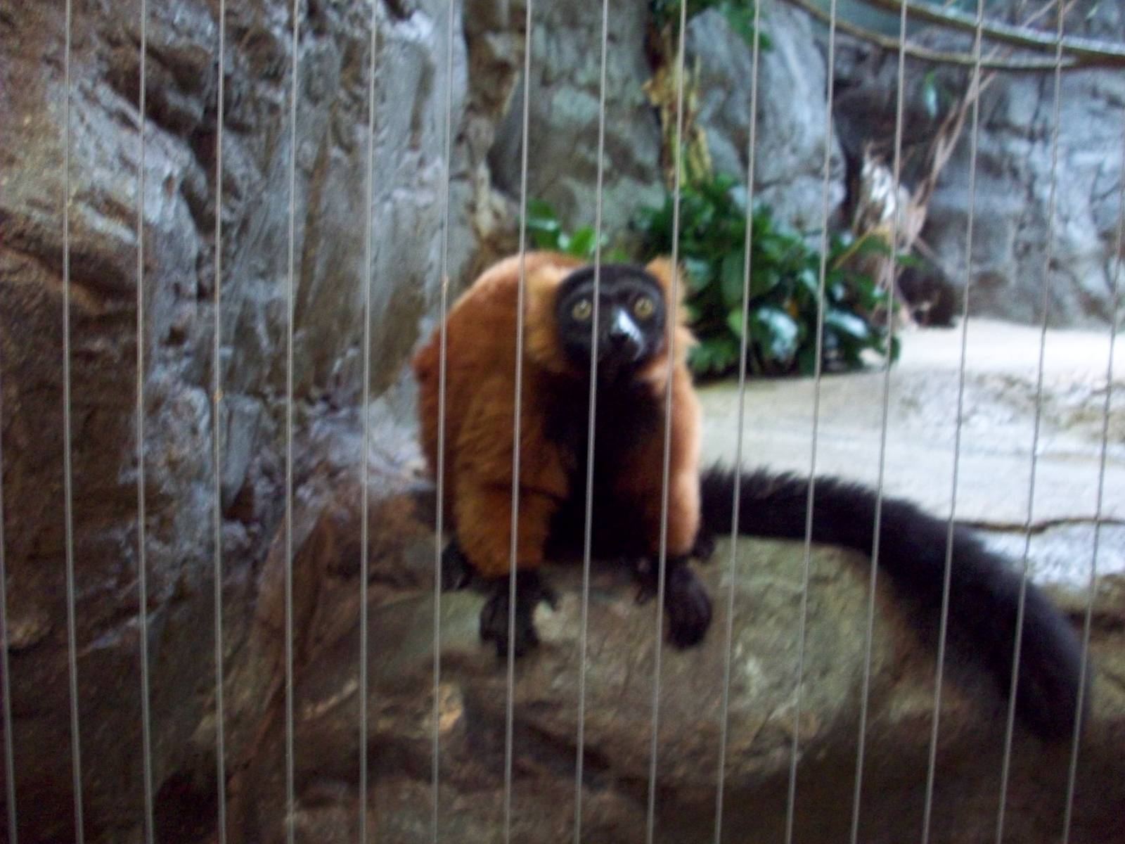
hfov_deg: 50.1
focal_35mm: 37
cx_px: 562
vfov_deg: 38.7
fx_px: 1202
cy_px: 422
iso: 200
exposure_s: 1/8
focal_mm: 6.2
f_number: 2.8
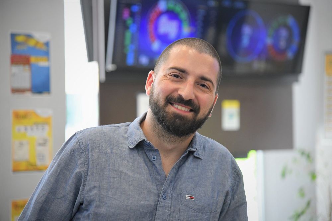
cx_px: 166
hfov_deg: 20.4
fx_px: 922
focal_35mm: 100
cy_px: 110
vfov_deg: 13.7
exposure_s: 1/320
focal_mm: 100
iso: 3200
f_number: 4
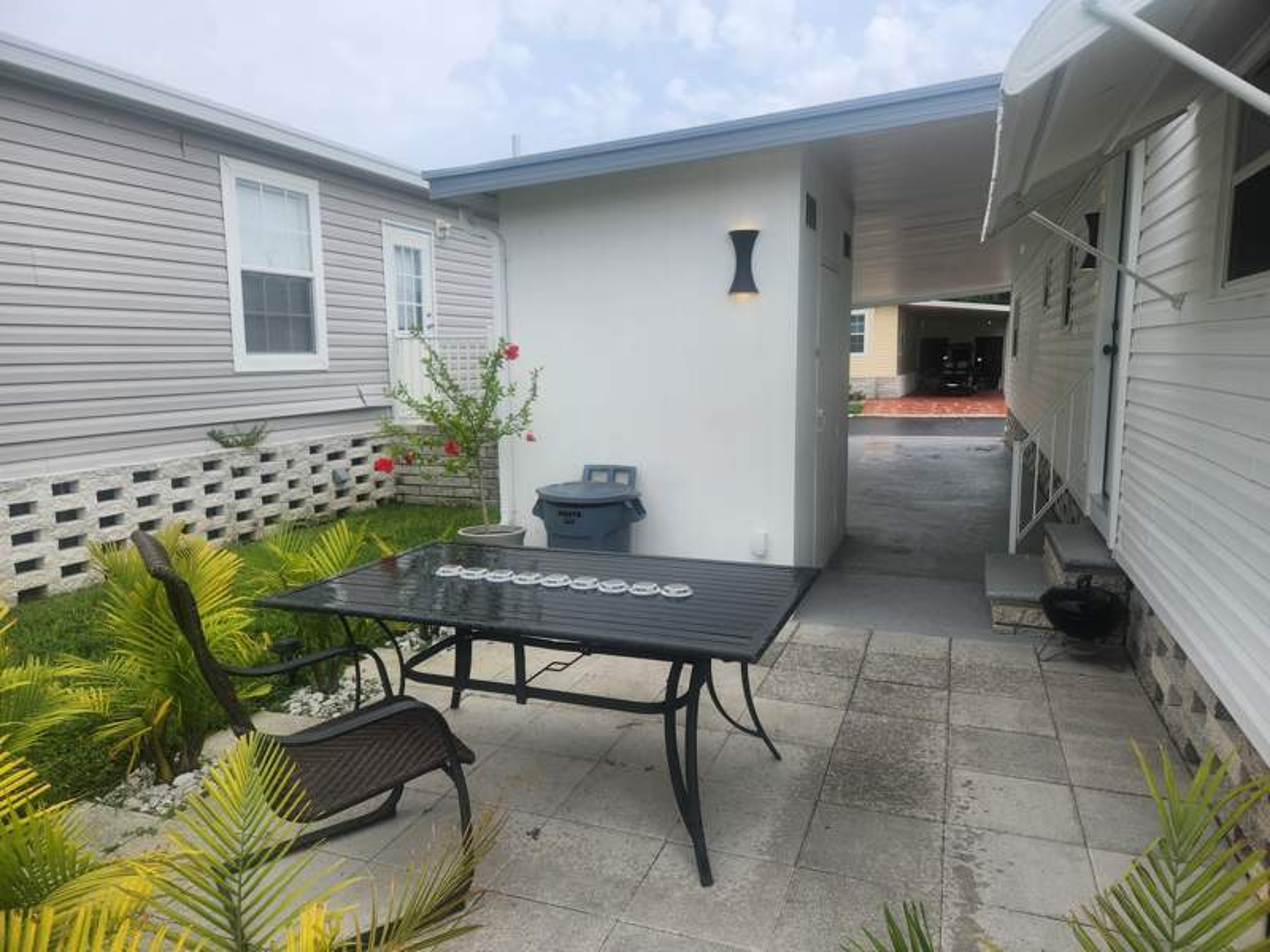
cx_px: 635
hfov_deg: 73.9
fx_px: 844
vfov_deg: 58.9
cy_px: 476
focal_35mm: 23
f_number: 1.8
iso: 20
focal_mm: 5.4
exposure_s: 1/1002
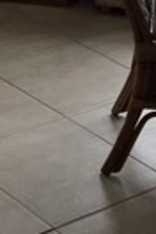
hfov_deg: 8.2
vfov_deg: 11.0
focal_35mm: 164
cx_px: -85
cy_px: -285
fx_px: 1066
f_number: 1.5
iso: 40
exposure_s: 1/217
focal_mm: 5.7
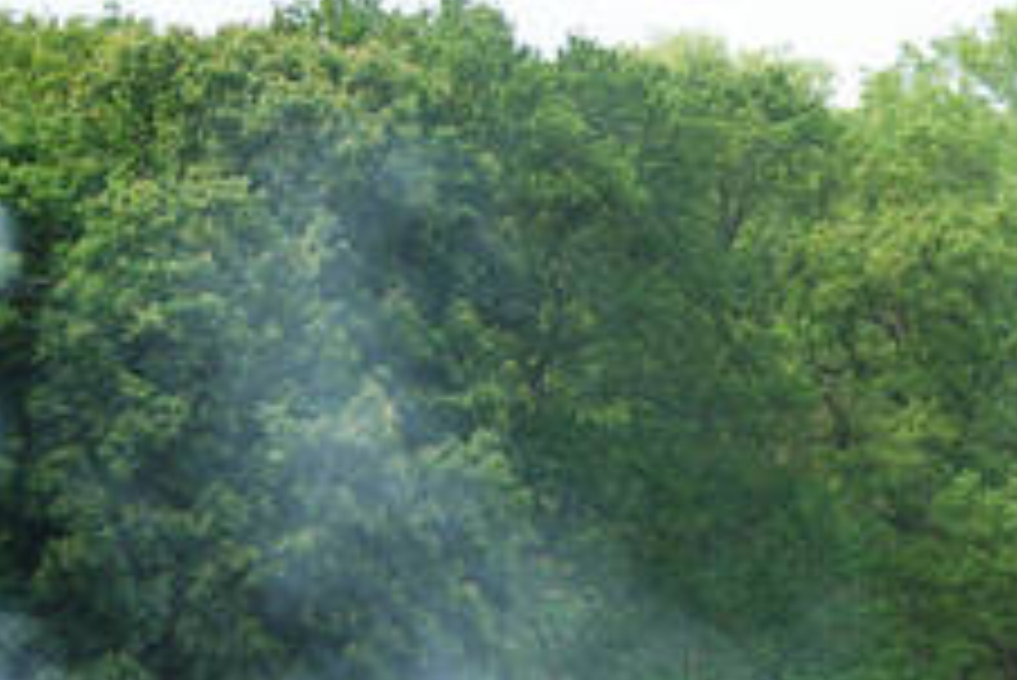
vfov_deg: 3.7
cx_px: 1138
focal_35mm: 371
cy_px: 585
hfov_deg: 5.5
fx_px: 10487
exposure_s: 1/320
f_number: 4.5
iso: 125
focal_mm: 80
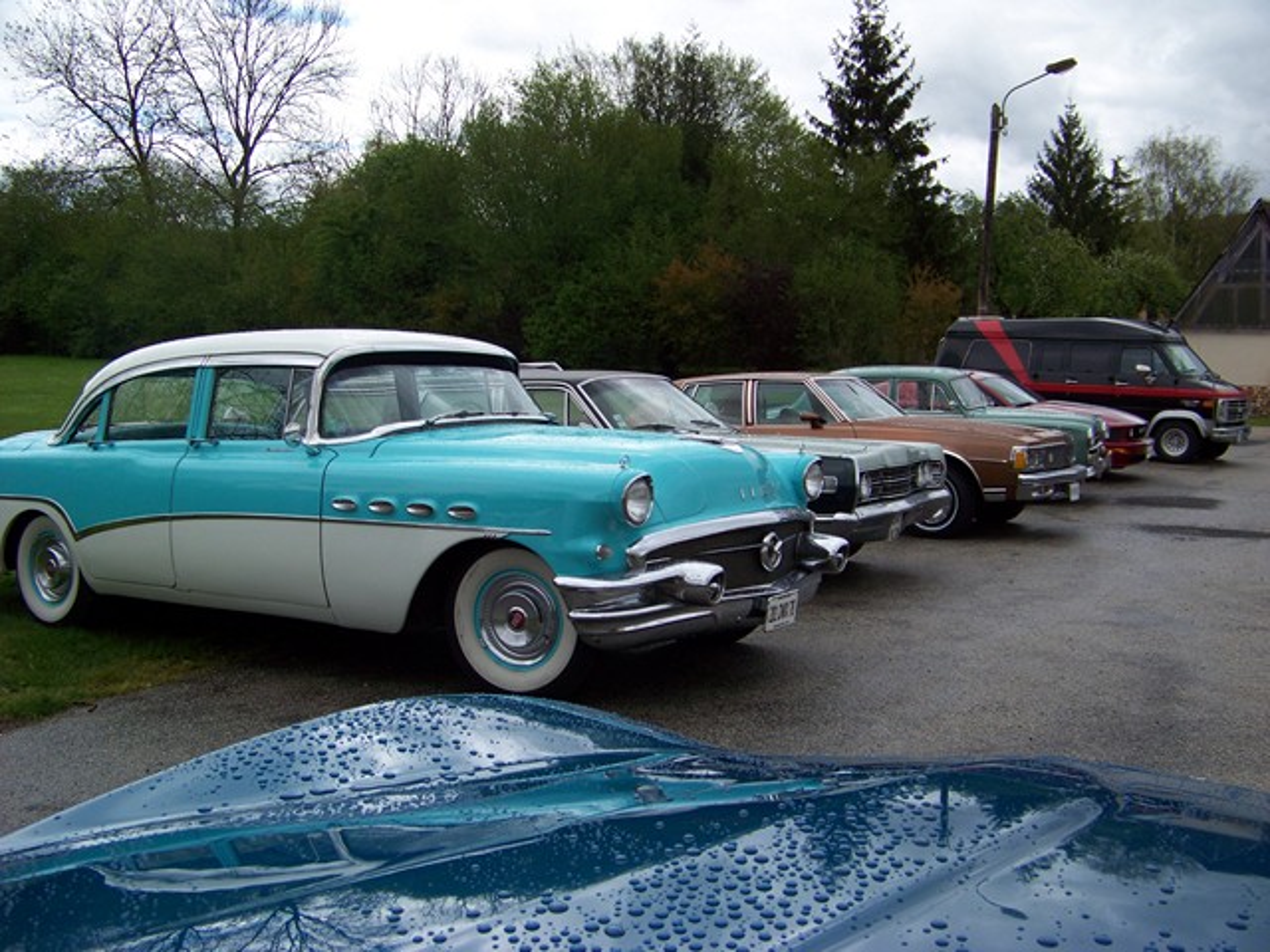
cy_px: 476
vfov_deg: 39.7
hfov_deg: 51.4
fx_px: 1321
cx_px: 635
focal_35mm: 36
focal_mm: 5.85
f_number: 2.8
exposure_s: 1/1000
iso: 63
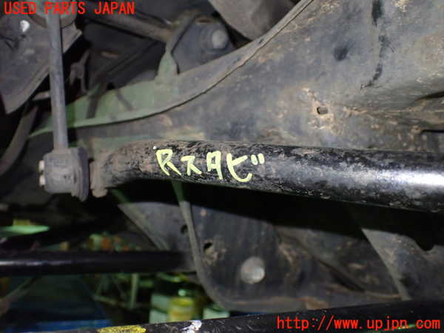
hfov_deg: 60.0
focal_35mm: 30
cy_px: 166
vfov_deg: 46.8
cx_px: 222
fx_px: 385
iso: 800
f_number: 2.3
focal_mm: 5.4
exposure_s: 1/30
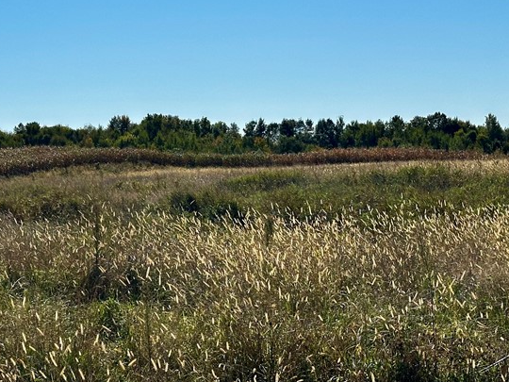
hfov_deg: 21.5
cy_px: 140
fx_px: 1338
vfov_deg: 16.2
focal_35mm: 91
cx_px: 182
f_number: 1.78
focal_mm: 6.86
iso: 64
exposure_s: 1/8929
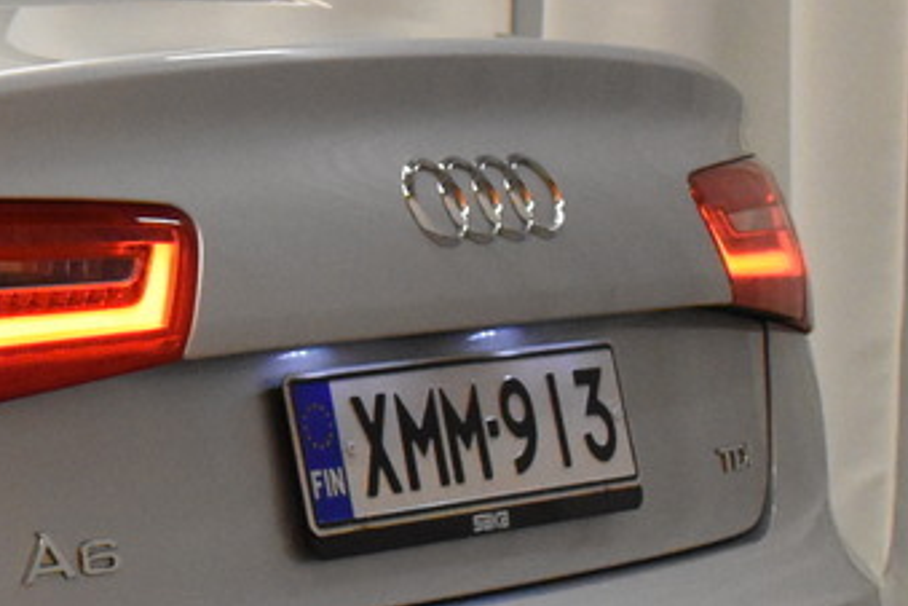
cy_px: 107
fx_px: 3793
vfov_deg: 9.1
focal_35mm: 150
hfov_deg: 12.5
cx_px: -734
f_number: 5
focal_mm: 21
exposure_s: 1/100
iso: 3200
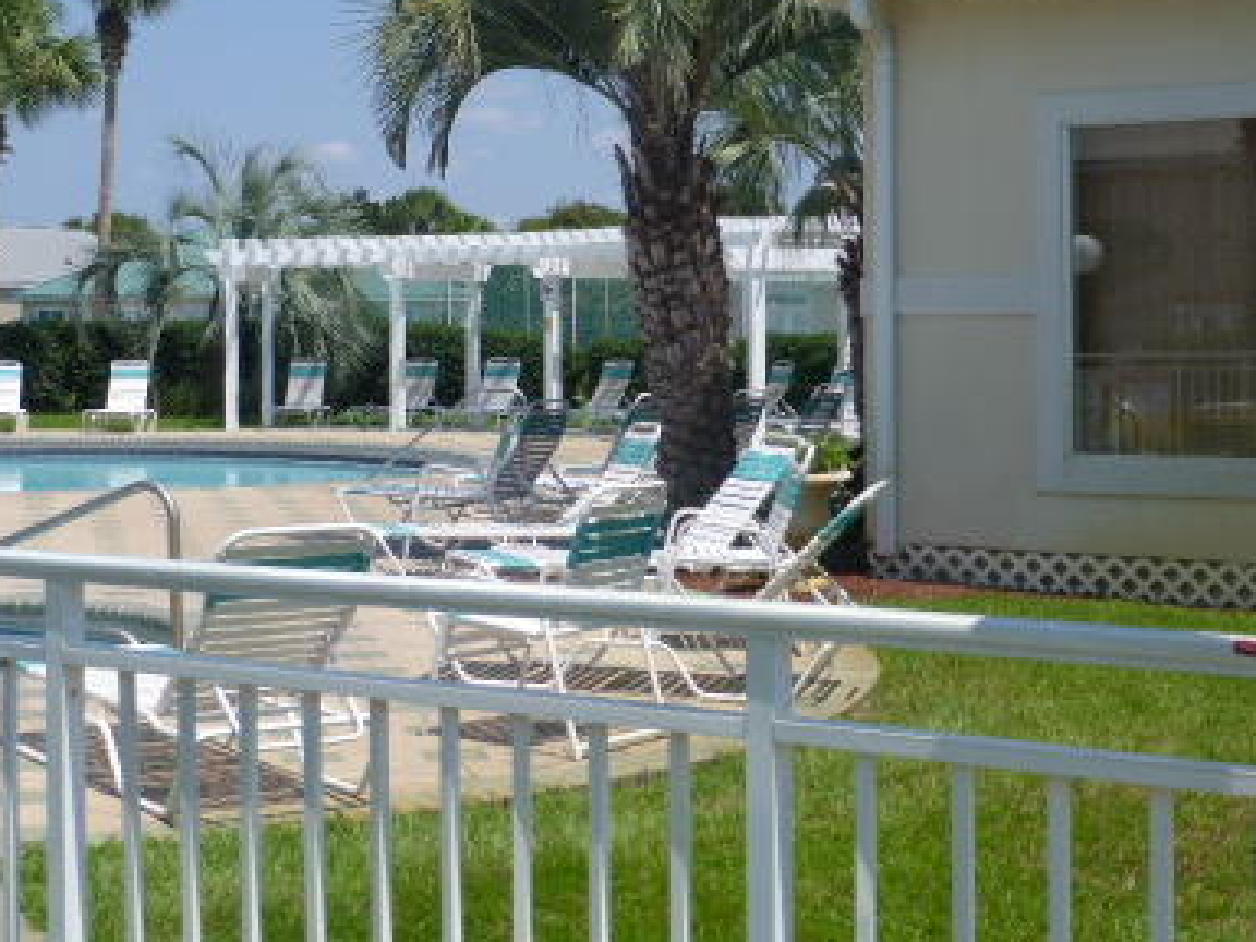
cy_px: 317
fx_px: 2358
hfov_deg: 29.5
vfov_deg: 22.5
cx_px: 383
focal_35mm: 65
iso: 100
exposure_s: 1/1300
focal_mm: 6.9
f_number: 3.9
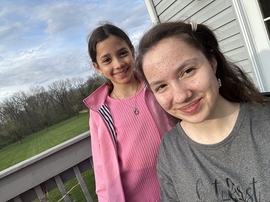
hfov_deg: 73.9
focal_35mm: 23
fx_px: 179
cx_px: 135
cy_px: 101
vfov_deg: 58.9
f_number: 1.9
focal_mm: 2.69
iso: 25
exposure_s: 1/440
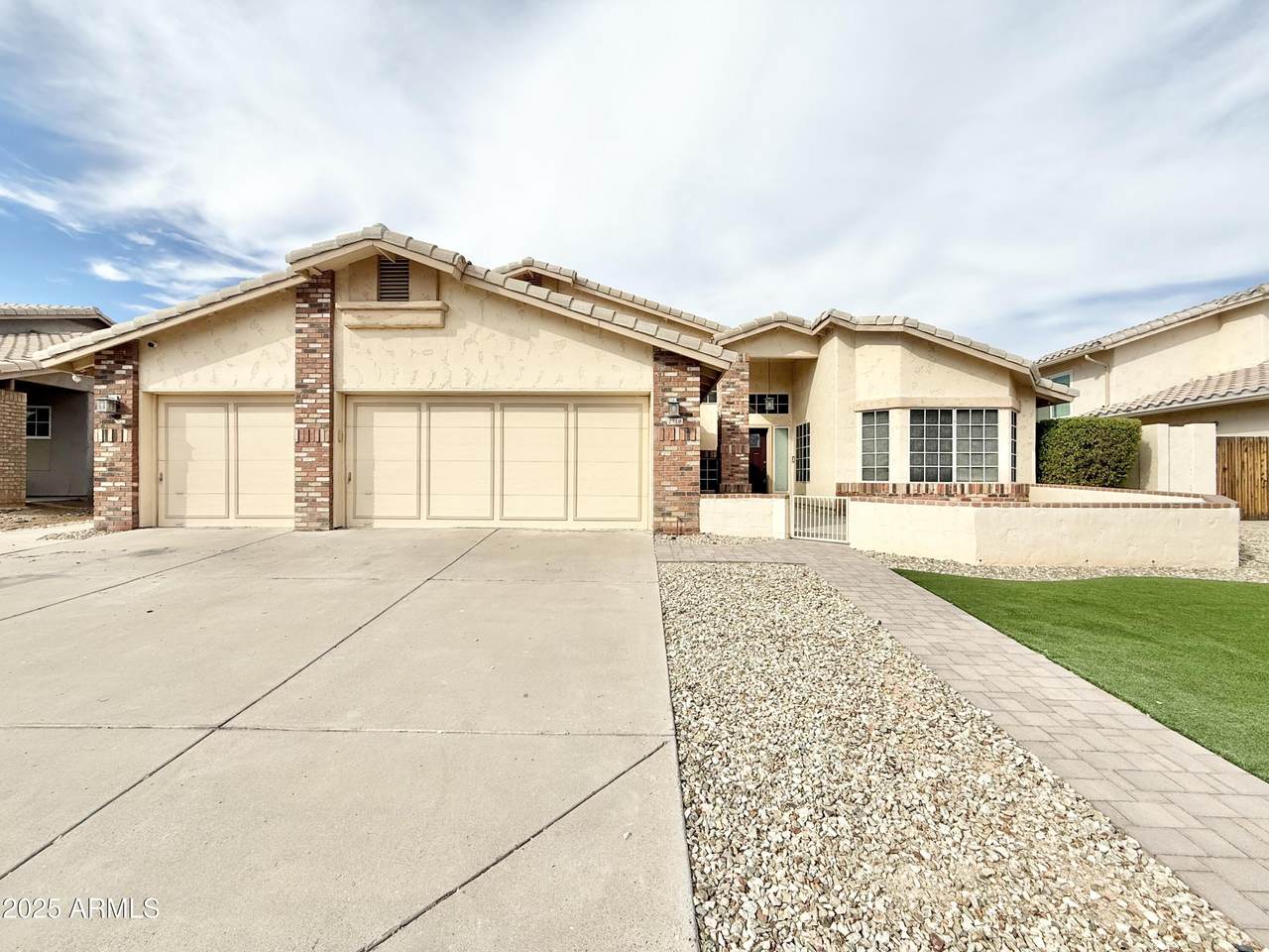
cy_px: 476
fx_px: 513
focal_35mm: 14
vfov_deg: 85.7
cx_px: 634
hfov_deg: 102.1
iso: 50
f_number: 2.2
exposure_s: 1/2976
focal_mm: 2.22
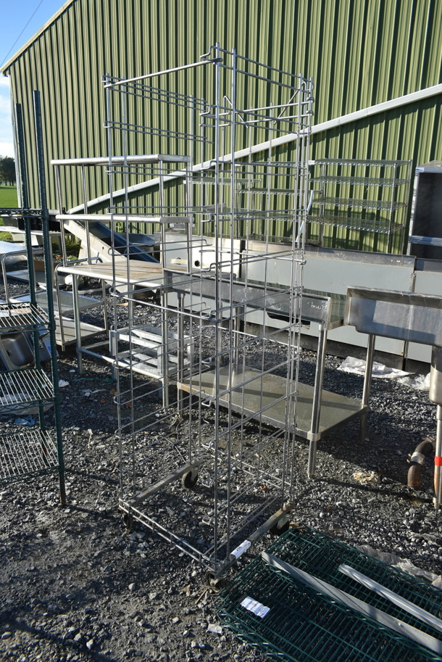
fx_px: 496
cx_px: 221
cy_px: 331
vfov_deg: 67.3
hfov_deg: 48.0
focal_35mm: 27
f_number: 8
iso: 100
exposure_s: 1/250
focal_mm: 18
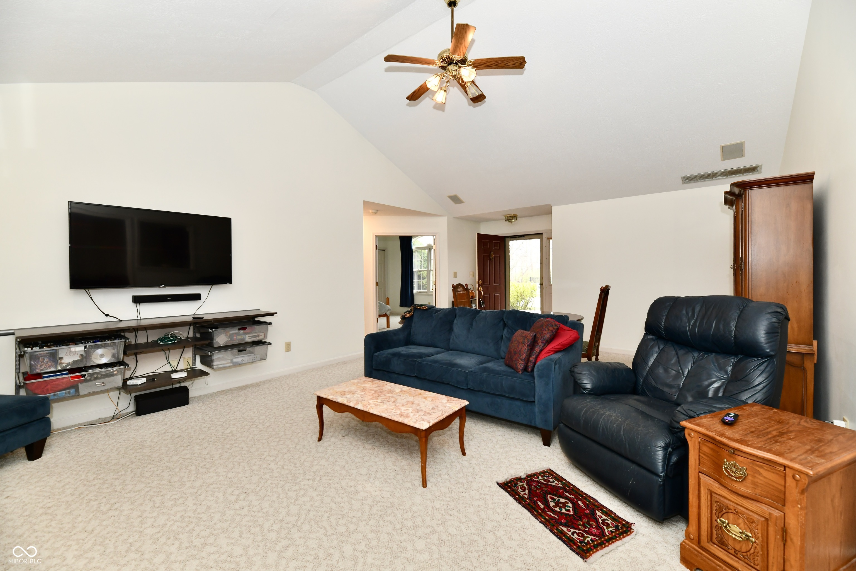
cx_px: 428
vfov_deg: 81.2
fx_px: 333
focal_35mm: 14
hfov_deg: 104.3
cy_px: 286
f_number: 6.3
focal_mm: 14
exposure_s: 1/60
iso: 640
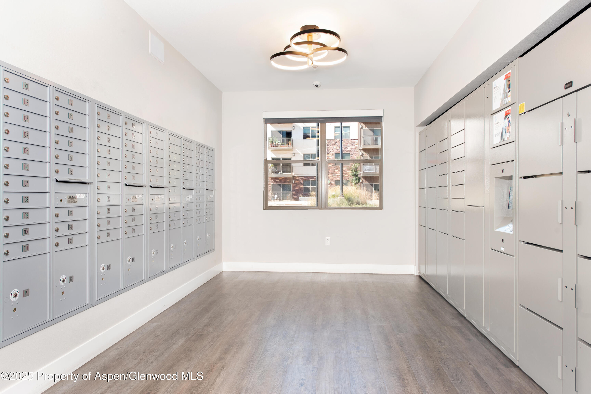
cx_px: 296
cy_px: 197
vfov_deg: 53.2
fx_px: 394
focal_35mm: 24
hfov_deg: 73.7
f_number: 7.1
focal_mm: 24
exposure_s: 1/60
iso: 500
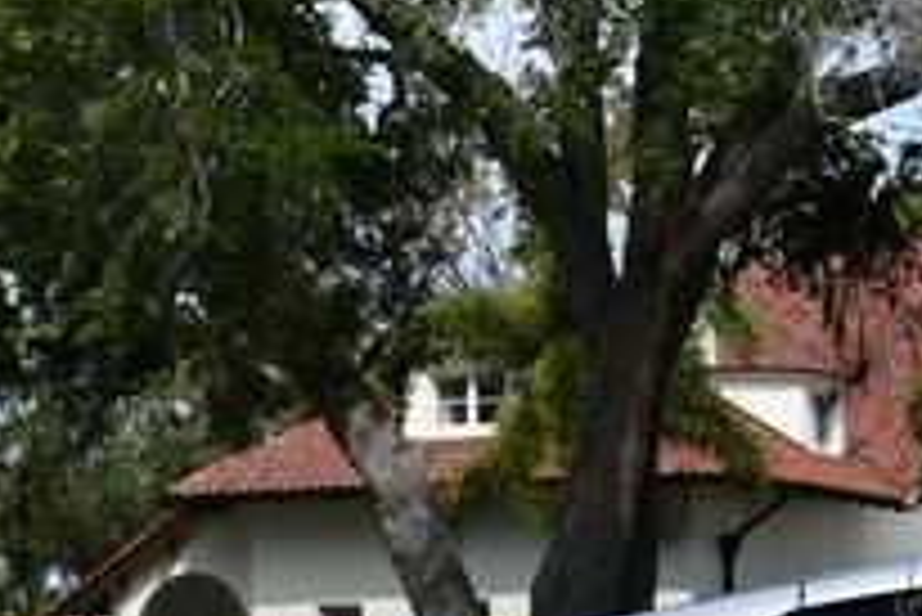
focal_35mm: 150
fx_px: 3844
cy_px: 495
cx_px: 1183
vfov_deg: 9.1
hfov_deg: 13.2
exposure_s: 1/250
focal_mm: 24
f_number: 8
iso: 100
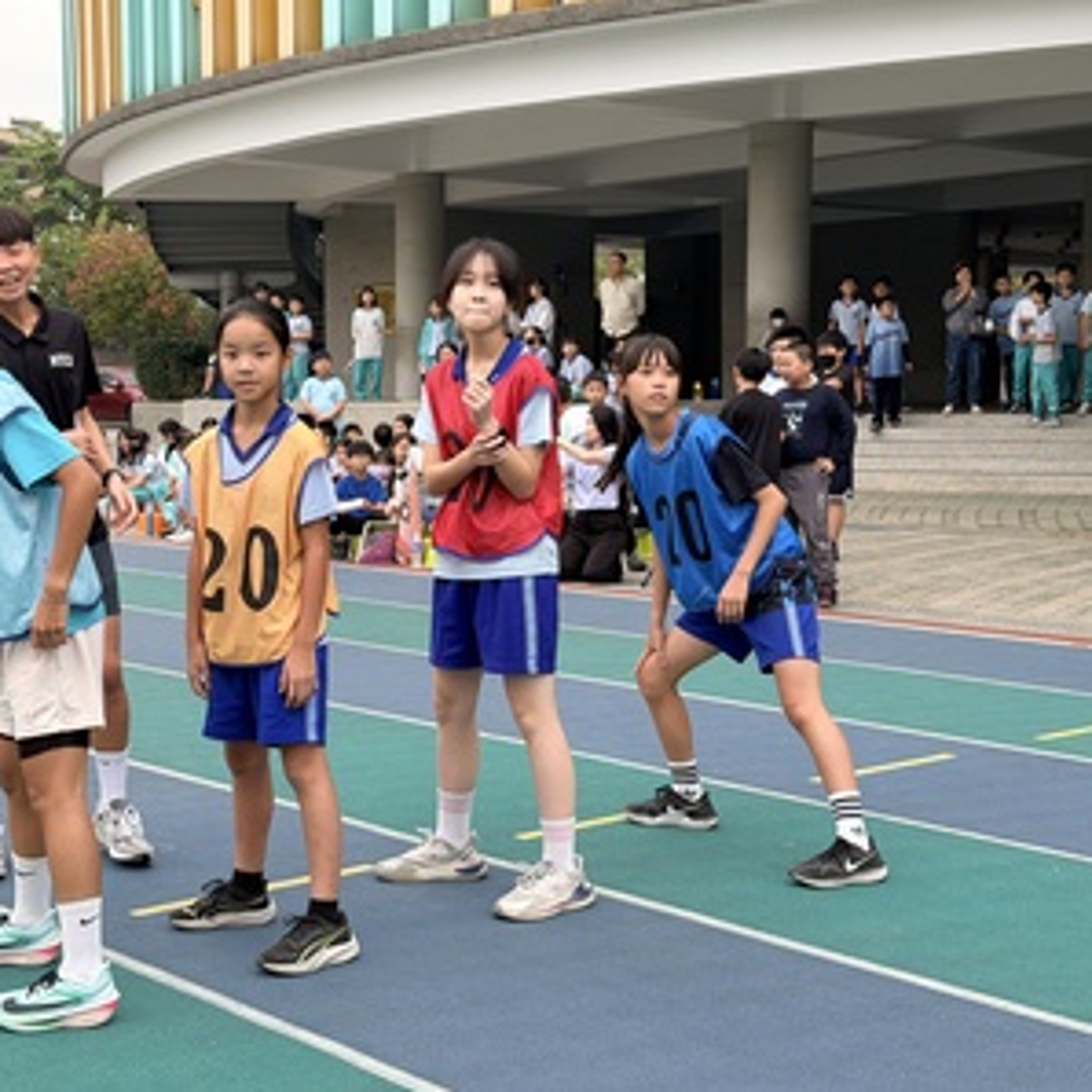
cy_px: 546
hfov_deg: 29.9
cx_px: 396
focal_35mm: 57
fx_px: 2034
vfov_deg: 30.0
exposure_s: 1/754
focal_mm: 6.76
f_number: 1.78
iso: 64
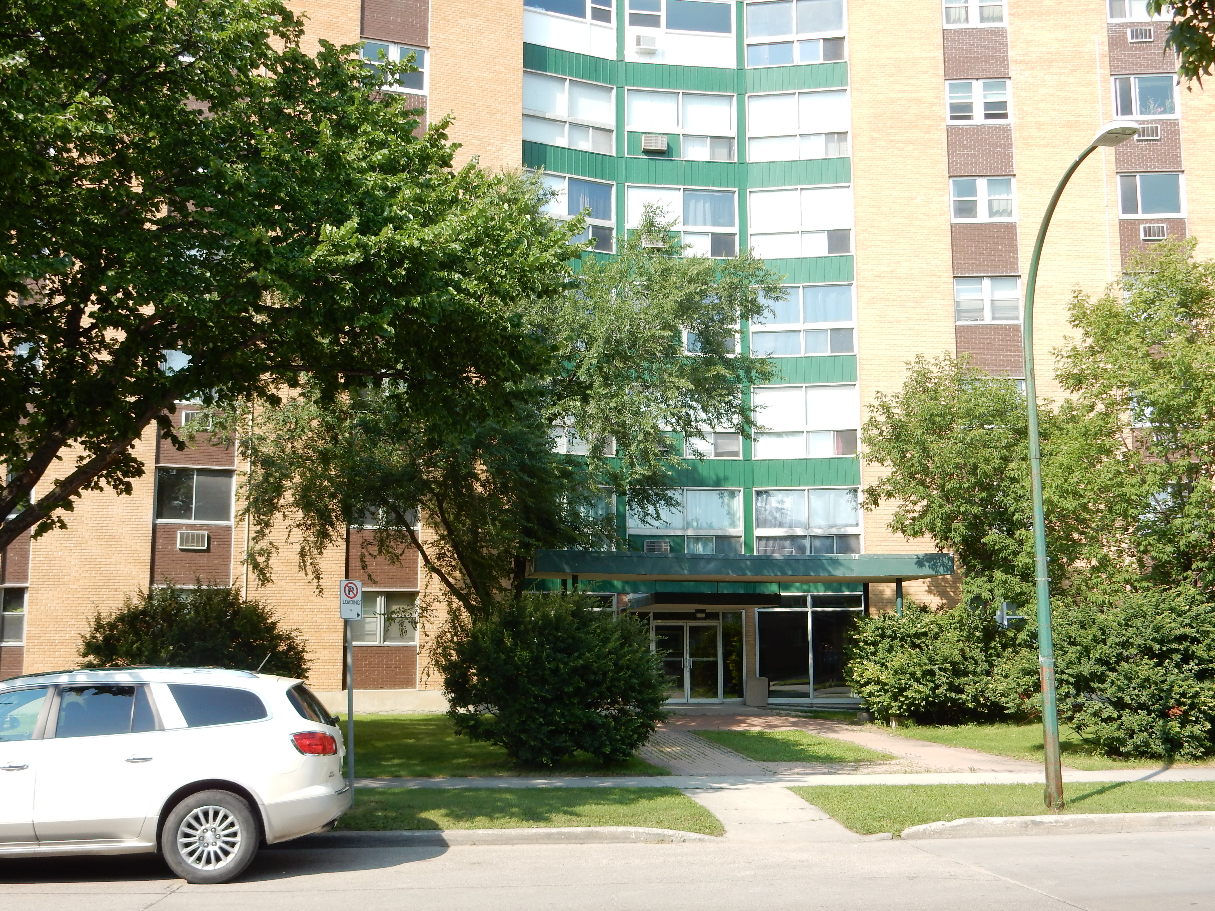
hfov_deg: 51.4
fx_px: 1264
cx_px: 608
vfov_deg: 39.7
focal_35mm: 36
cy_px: 456
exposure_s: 1/400
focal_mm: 6.4
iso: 125
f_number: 4
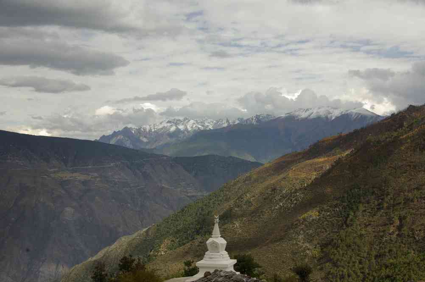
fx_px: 619
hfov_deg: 37.9
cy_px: 141
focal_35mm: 52
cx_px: 212
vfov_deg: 25.7
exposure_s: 1/125
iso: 100
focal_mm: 35
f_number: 11
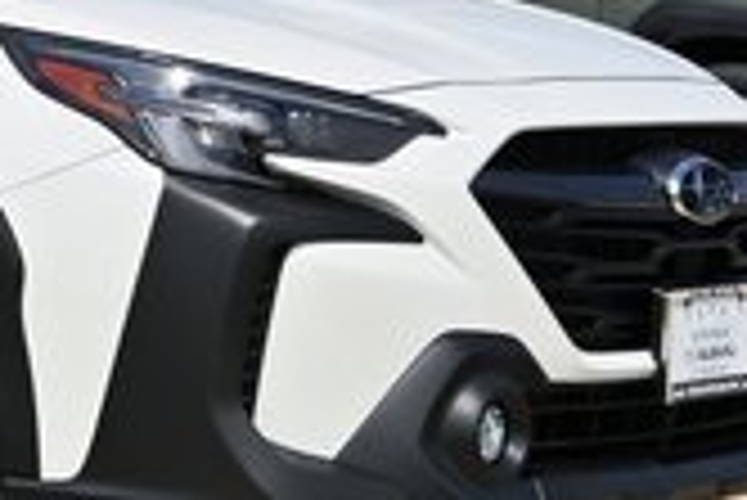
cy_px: -124
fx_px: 4091
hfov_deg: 10.1
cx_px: -405
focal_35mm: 197
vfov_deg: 6.9
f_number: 5
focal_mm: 34
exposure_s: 1/1600
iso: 100
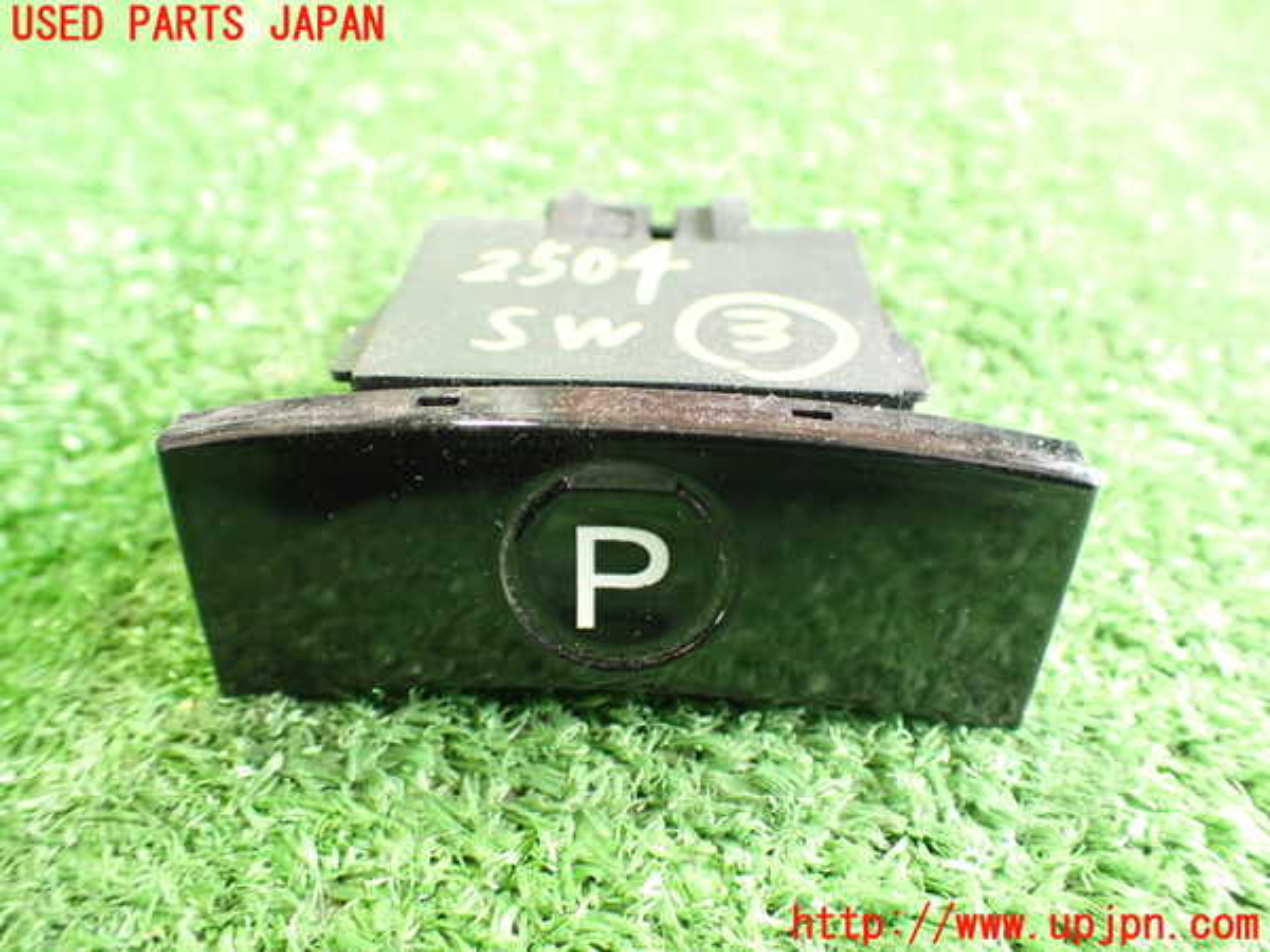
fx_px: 1101
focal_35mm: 30
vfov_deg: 46.8
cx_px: 635
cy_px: 476
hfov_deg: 60.0
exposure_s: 1/30
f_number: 2.3
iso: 1000
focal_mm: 5.4
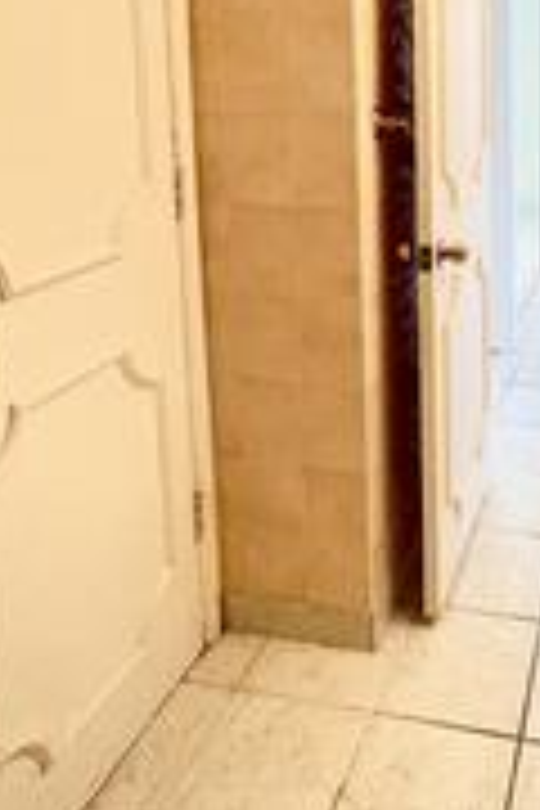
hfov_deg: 39.4
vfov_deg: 56.7
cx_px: 518
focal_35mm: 30
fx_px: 675
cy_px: 144
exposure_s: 1/60
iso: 160
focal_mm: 1.57
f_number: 1.8
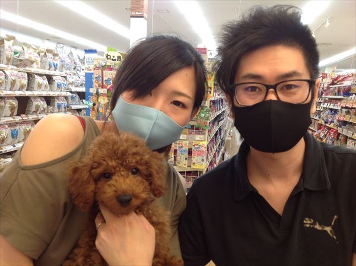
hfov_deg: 52.7
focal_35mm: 35
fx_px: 359
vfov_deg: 40.6
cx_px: 178
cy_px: 133
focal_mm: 4.28
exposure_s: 1/20
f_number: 2.4
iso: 50
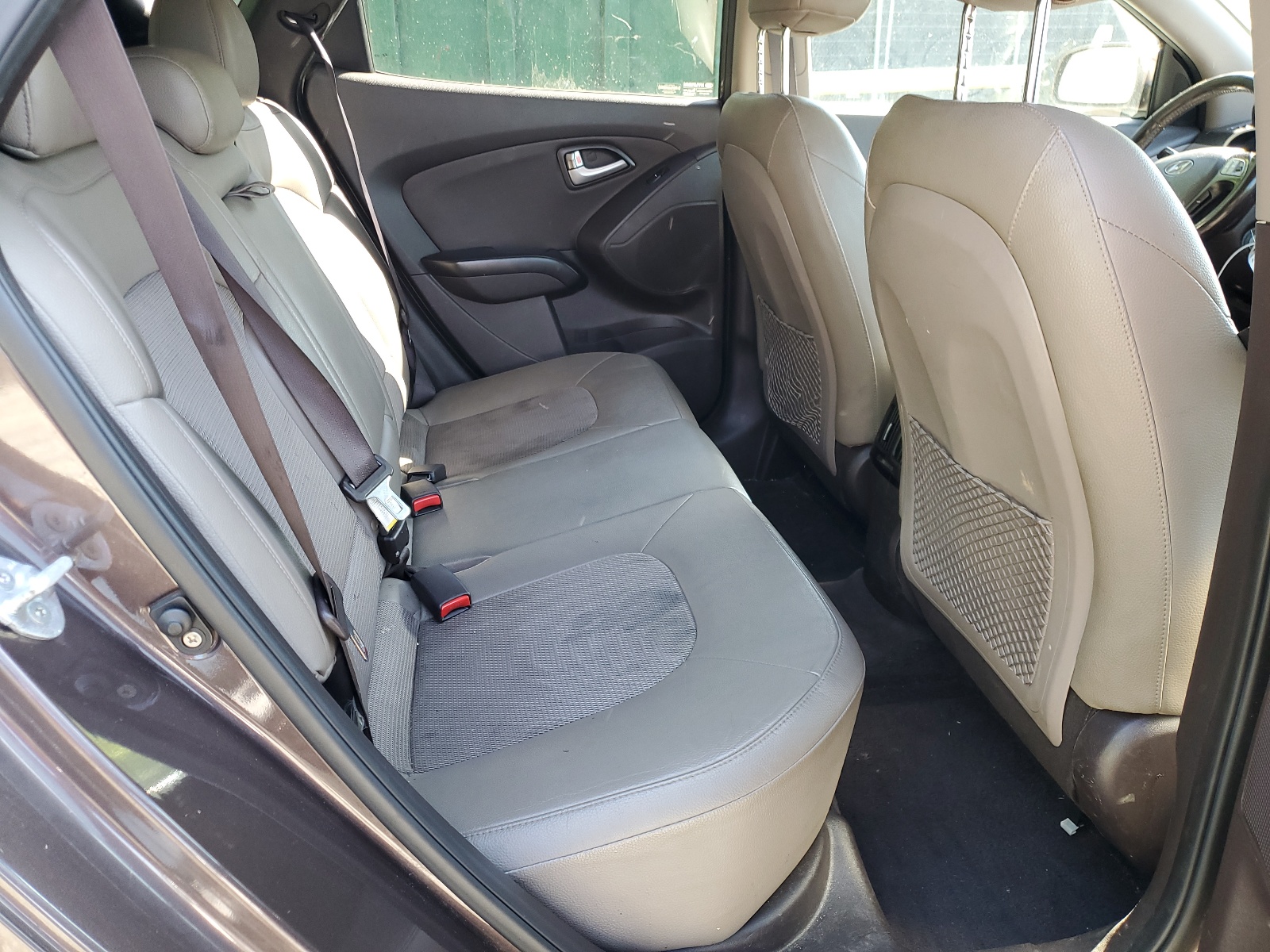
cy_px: 476
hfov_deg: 67.3
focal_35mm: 26
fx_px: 954
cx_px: 635
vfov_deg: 53.1
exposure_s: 1/60.2
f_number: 1.5
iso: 65
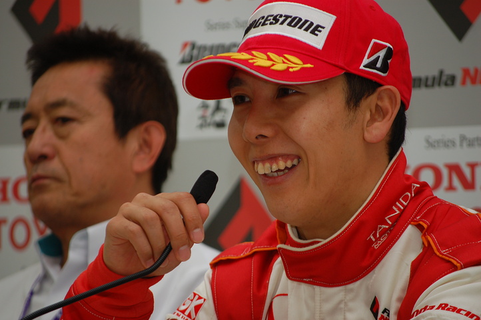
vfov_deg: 5.5
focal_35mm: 248
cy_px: 160
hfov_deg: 8.3
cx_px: 240
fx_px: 3304
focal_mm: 165
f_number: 5.3
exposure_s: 1/60
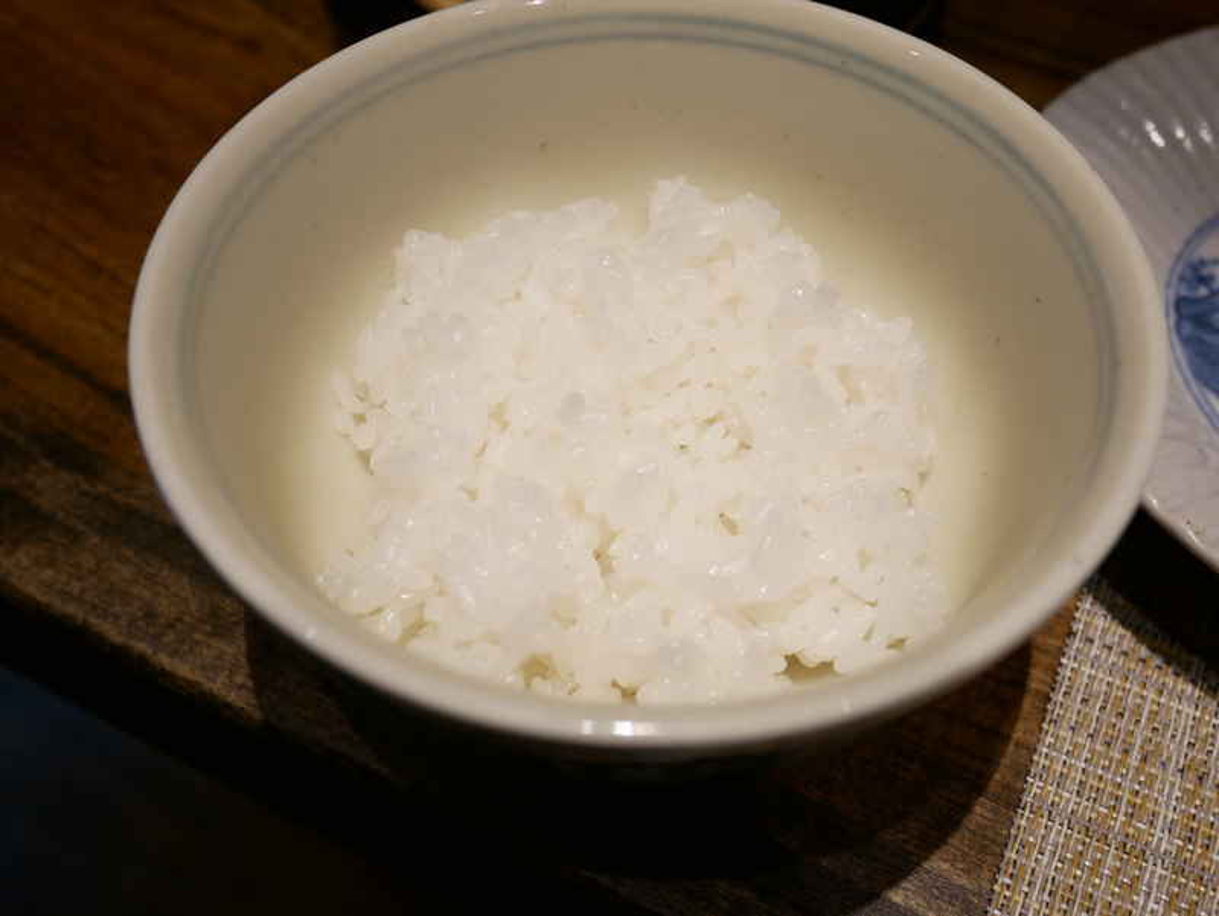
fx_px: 1198
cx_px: 610
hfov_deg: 53.9
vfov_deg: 41.8
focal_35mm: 34
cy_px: 458
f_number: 4.1
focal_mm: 17
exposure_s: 1/60
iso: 400
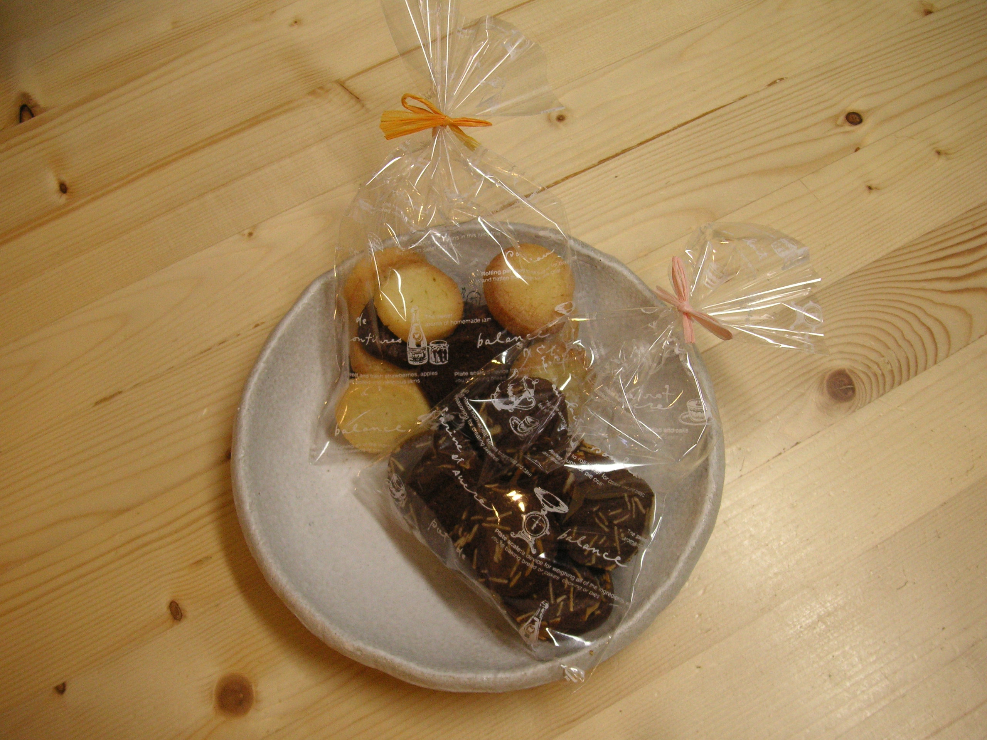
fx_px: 1055
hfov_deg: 50.1
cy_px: 370
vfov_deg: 38.7
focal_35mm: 37
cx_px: 494
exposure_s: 1/45
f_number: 2.8
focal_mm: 6.1
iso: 100
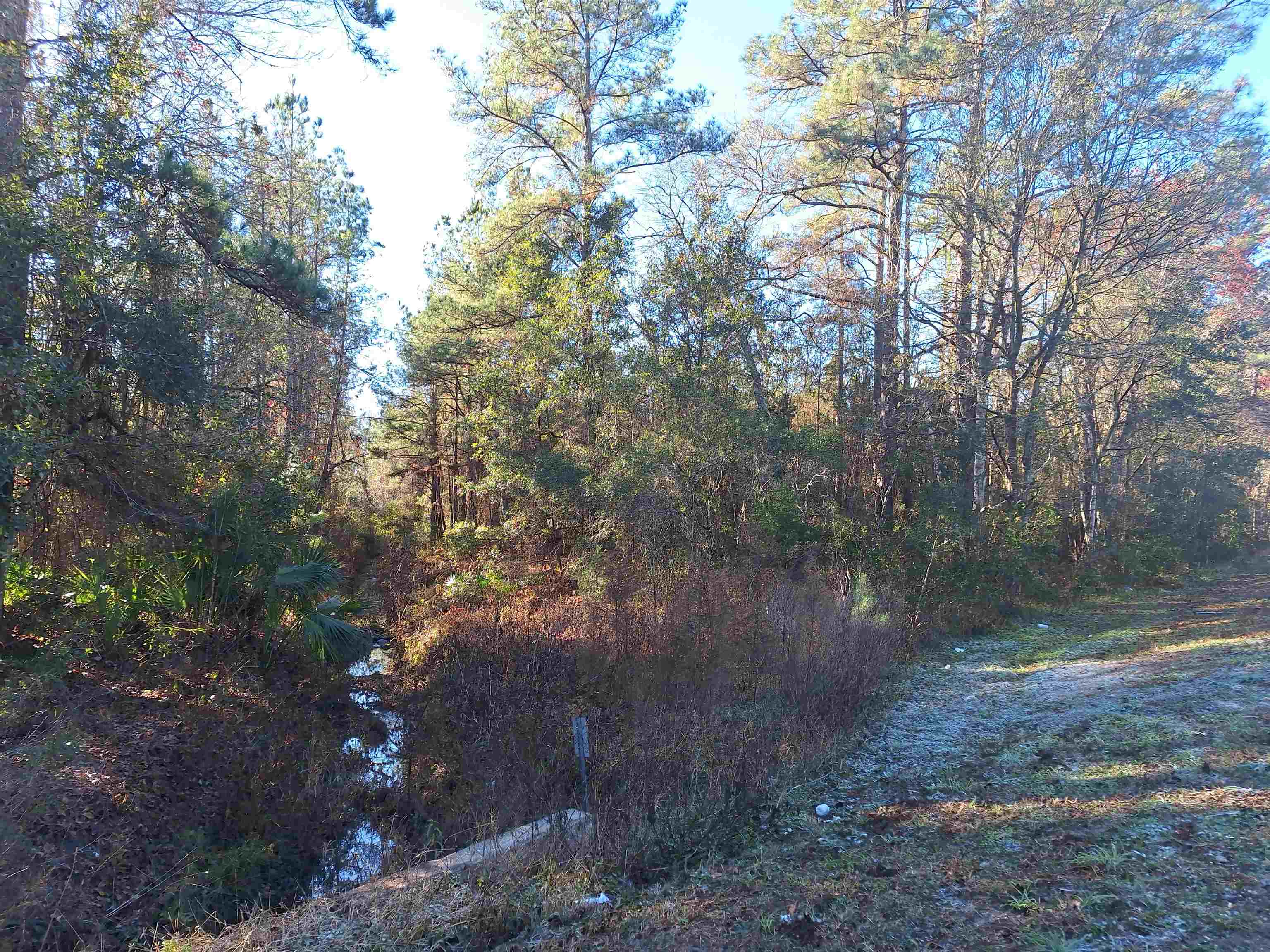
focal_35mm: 23
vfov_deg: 58.9
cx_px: 635
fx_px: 844
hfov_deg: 73.9
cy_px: 476
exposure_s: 1/358
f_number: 1.8
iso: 25
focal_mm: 5.54
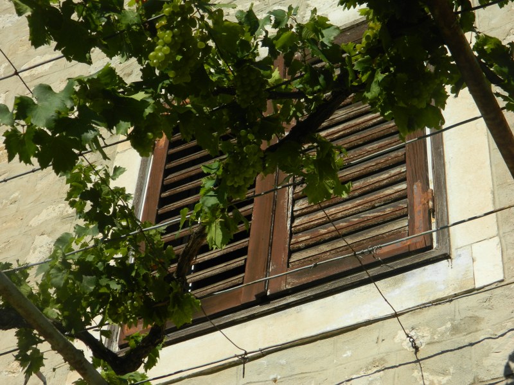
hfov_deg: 23.3
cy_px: 192
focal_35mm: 84
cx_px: 257
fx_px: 1247
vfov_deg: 17.6
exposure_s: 1/800
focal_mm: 15.1
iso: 80
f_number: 4.2
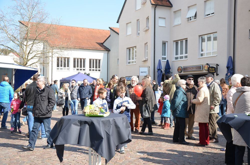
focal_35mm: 48
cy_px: 82
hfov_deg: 41.2
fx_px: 333
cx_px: 125
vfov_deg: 27.9
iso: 100
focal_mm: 32
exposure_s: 1/200
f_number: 5.6
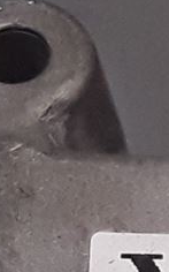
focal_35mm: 258
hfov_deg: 4.9
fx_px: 1906
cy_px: 697
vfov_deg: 7.5
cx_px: 448
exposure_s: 1/301
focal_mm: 2.91
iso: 100
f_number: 1.9
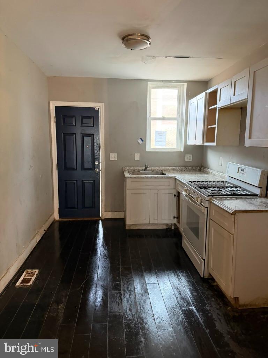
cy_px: 179
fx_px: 248
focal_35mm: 24
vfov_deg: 71.6
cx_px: 134
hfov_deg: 56.8
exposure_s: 1/40
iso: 640
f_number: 1.78
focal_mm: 6.76
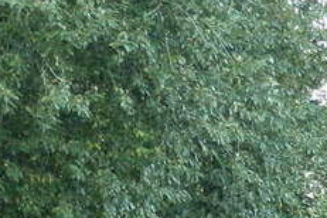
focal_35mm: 461
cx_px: 210
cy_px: 471
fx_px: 4187
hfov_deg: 4.5
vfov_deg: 3.0
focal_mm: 17.9
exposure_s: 1/50
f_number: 4.6
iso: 500
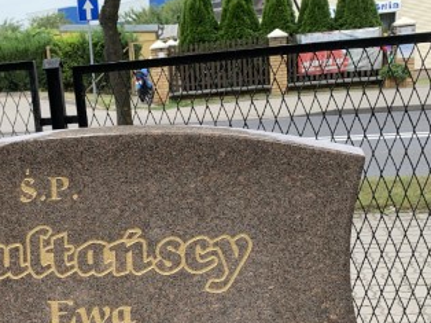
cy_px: 220
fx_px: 659
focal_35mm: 53
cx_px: 108
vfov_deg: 27.3
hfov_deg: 35.4
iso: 25
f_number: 1.8
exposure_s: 1/437
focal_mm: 4.25
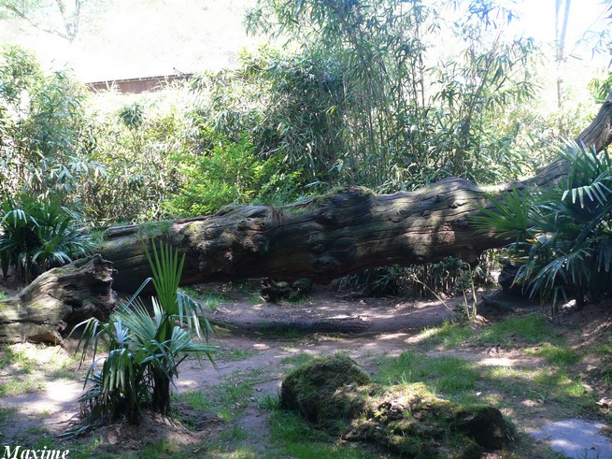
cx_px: 306
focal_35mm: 35
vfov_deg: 40.7
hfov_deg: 52.6
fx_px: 619
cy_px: 230
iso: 100
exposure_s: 1/40
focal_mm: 7.4
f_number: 2.8
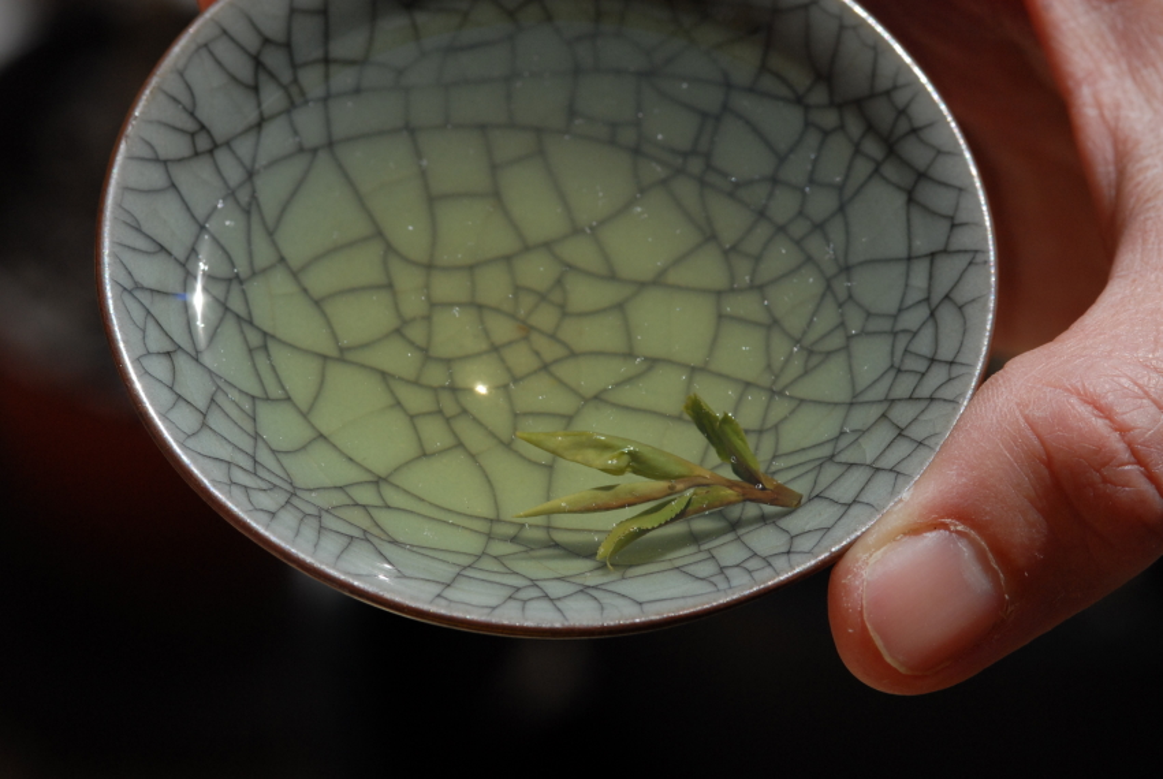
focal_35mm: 158
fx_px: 5095
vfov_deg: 8.7
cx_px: 582
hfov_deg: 13.0
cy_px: 390
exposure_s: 1/1000
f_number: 13
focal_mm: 105
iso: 400
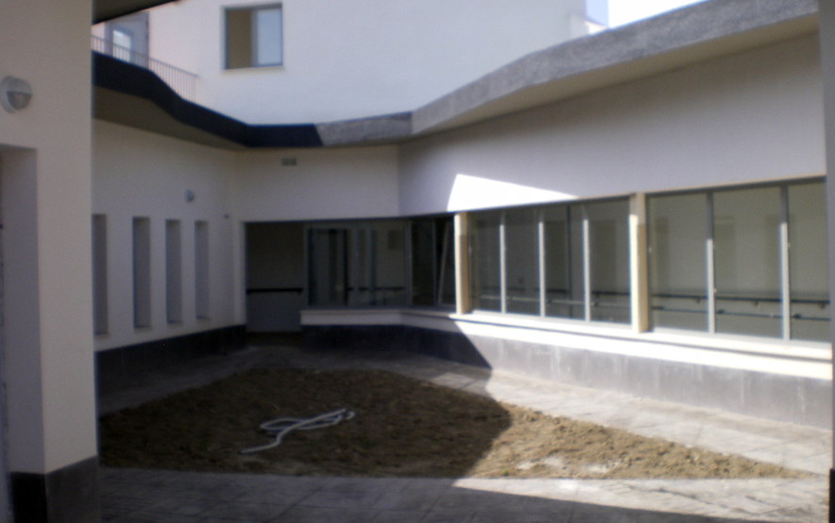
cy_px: 217
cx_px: 424
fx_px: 933
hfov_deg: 48.2
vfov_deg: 31.2
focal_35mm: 41
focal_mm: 6.3
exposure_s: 1/320
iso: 80
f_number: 4.6
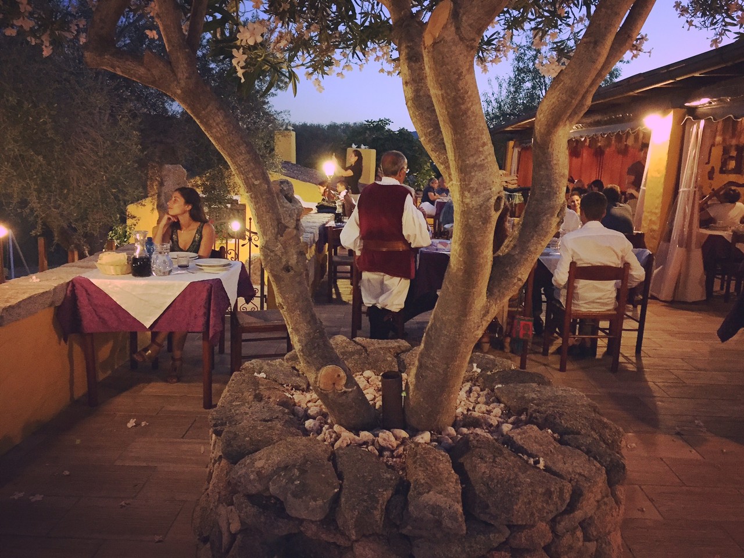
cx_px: 372
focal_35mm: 29
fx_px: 623
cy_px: 279
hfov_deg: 61.7
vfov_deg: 48.2
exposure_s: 1/17
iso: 400
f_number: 2.2
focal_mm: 4.15
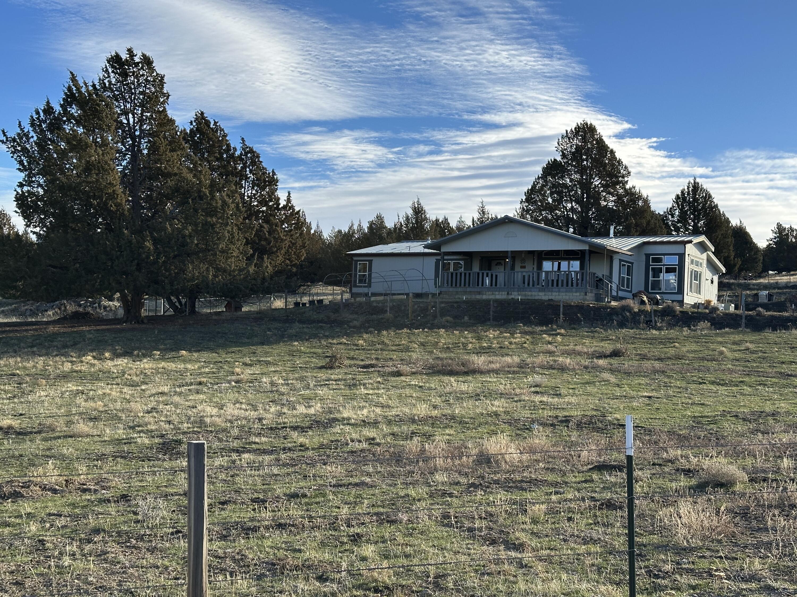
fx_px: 1105
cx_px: 398
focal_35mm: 48
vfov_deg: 30.3
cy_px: 298
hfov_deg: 39.7
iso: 64
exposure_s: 1/2890
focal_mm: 6.86
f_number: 1.78
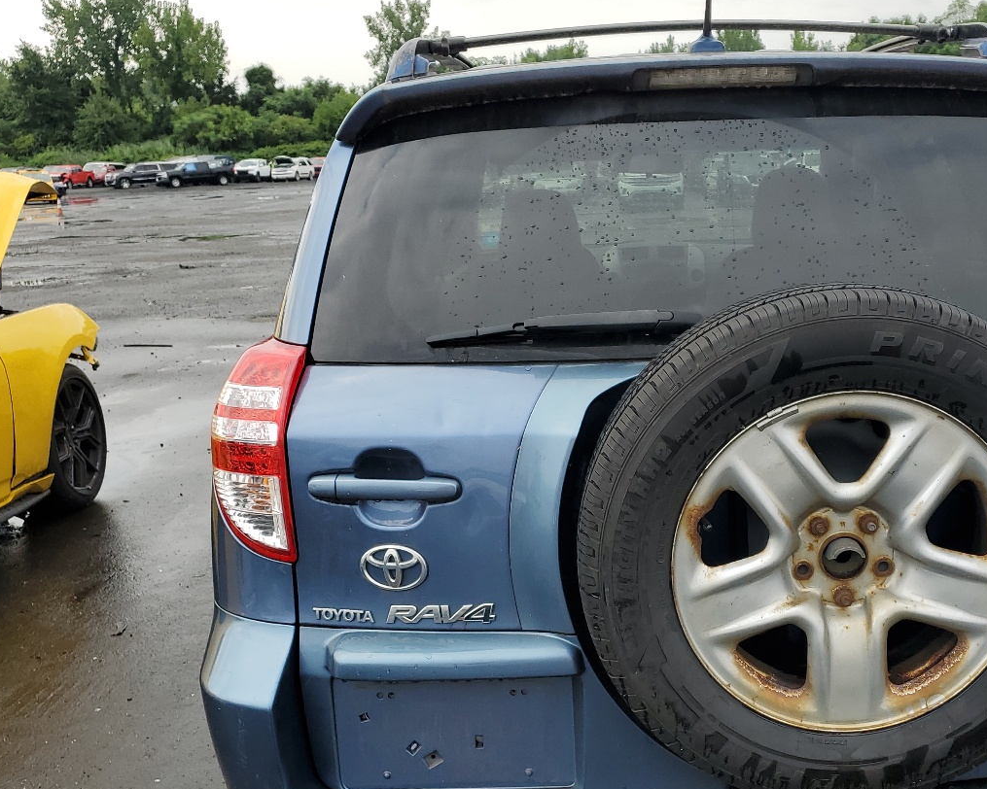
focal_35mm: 40
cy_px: 493
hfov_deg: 44.8
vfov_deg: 37.1
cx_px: 687
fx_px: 1168
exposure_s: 1/2000
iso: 50
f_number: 1.5
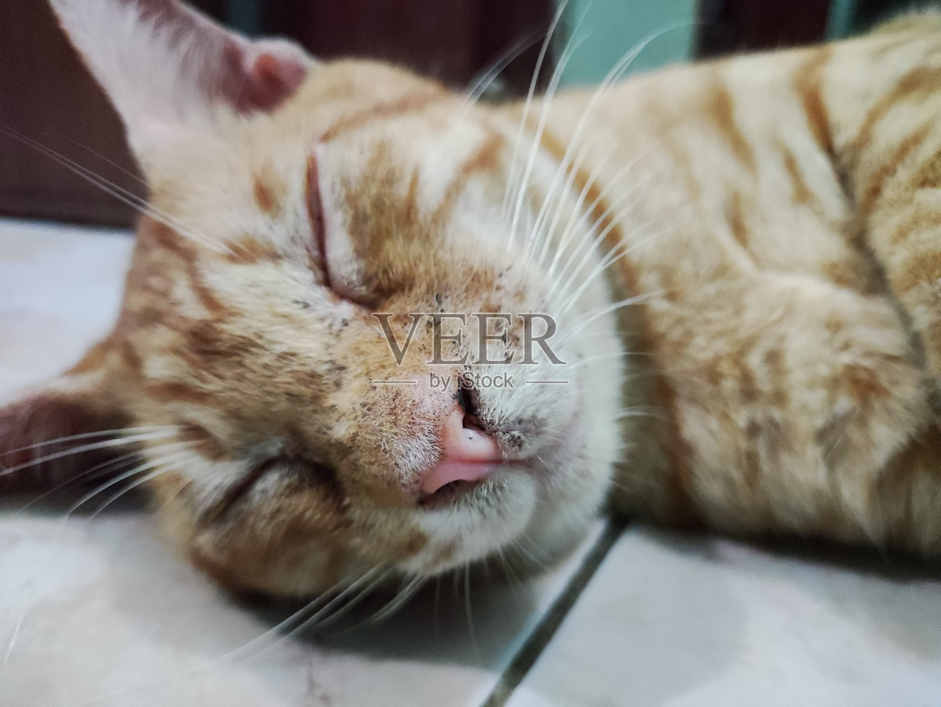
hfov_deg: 69.4
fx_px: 680
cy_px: 354
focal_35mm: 25
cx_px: 470
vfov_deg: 54.9
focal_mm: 4.71
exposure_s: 1/17
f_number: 1.79
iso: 3335
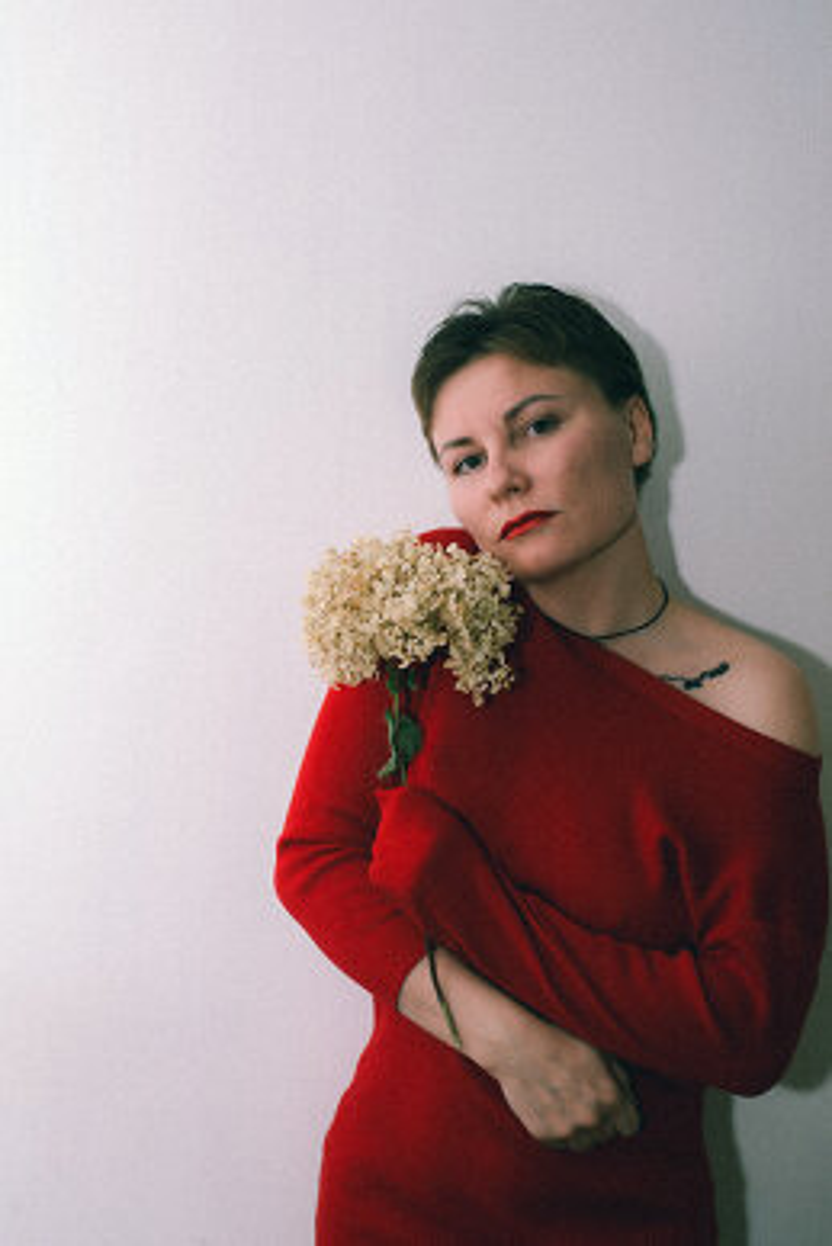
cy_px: 623
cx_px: 416
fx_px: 1212
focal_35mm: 35
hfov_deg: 37.9
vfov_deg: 54.4
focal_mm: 35
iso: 200
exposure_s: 1/125
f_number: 3.2
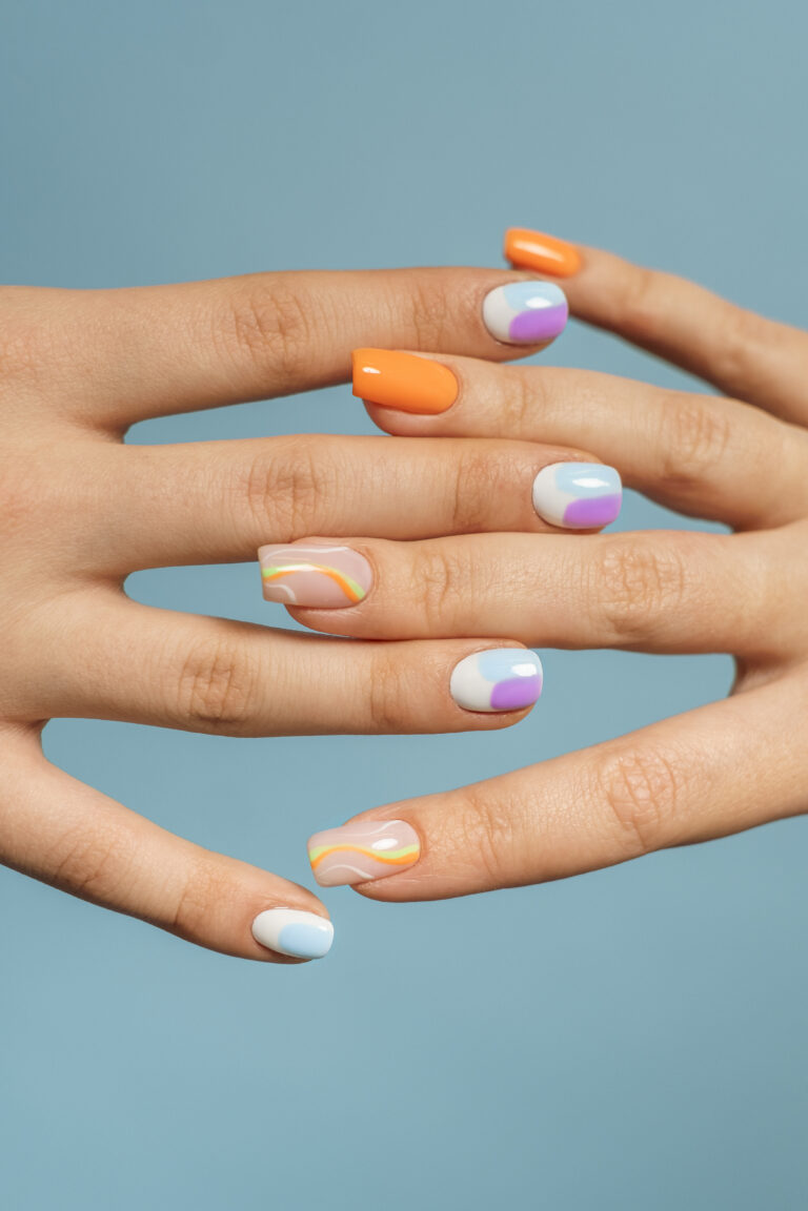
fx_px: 1784
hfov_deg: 25.5
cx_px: 404
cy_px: 606
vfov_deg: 37.5
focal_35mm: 53
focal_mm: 35
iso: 200
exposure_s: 1/125
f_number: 3.6
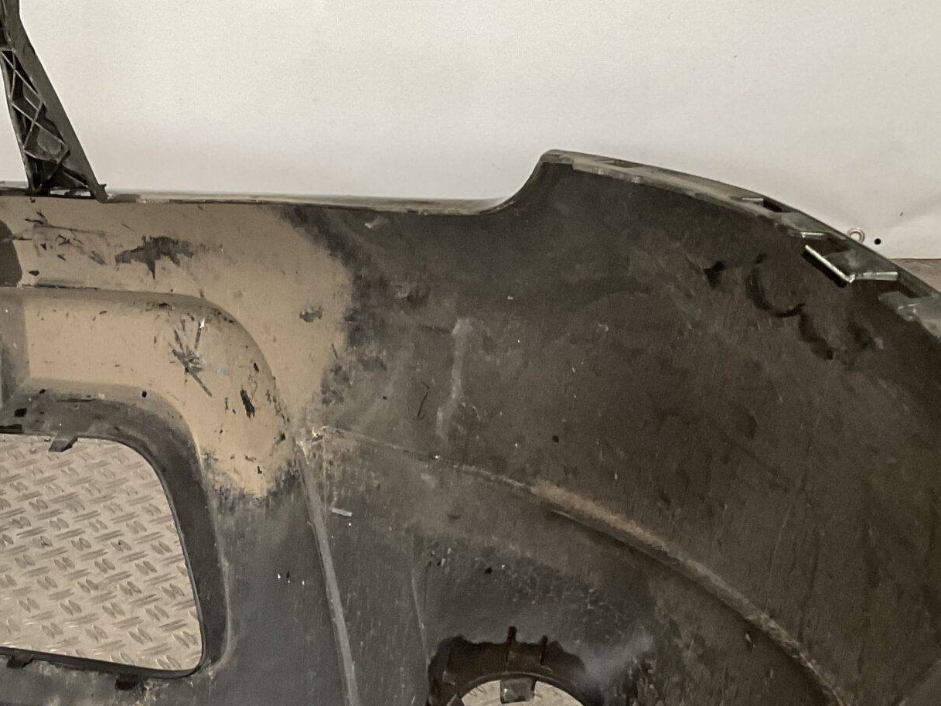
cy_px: 539
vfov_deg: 23.8
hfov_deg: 30.9
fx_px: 1658
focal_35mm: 61
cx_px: 199
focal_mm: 3
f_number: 1.8
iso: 100
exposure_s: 1/50
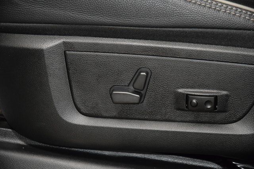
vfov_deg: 13.0
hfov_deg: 19.5
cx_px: 127
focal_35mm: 105
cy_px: 84
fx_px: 741
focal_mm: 70
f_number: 4.5
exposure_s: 1/60
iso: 3200
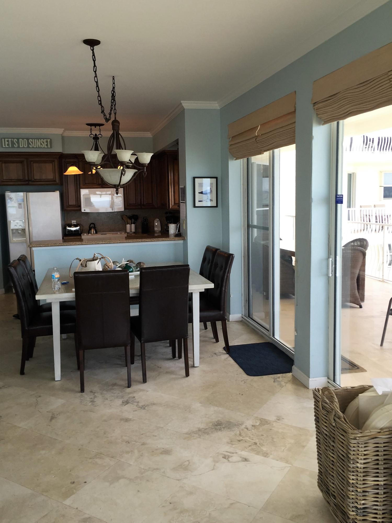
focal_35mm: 29
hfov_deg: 48.2
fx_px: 438
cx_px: 196
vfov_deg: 61.7
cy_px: 262
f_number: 2.2
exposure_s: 1/60
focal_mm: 4.15
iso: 32
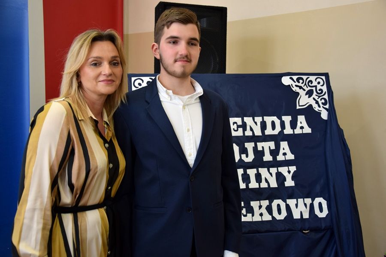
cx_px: 193
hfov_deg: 49.6
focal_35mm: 39
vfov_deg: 34.2
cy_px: 128
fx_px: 418
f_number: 4
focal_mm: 26
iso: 250
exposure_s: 1/100
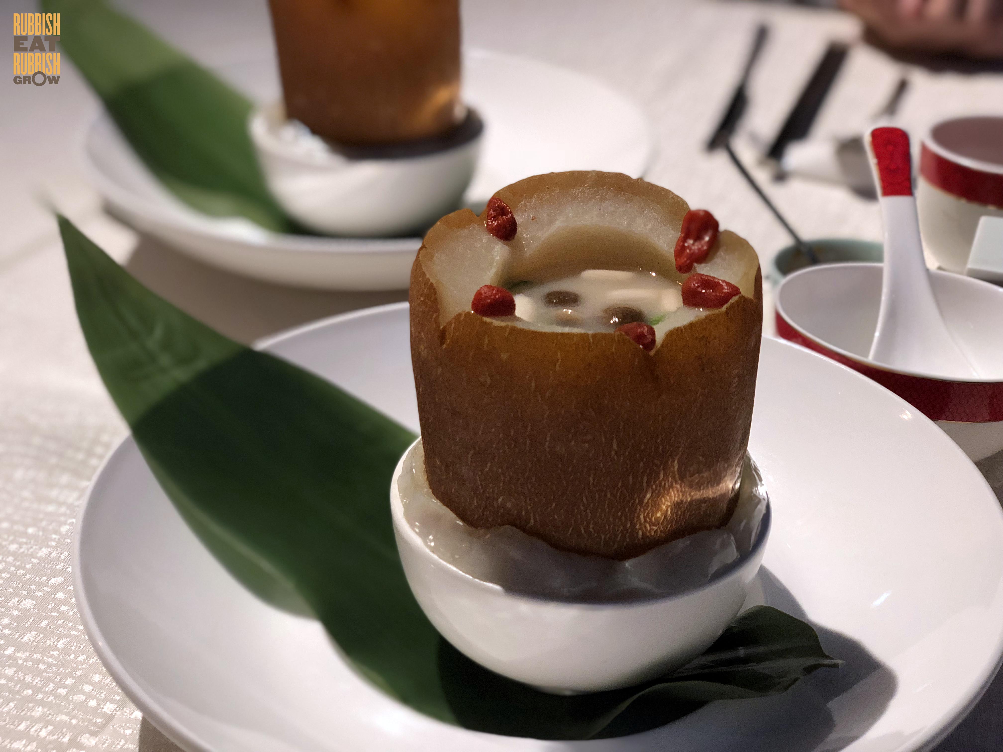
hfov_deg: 36.8
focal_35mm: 52
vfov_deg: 28.0
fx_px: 1507
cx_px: 502
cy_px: 376
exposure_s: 1/25
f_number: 2.4
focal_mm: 6
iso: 160
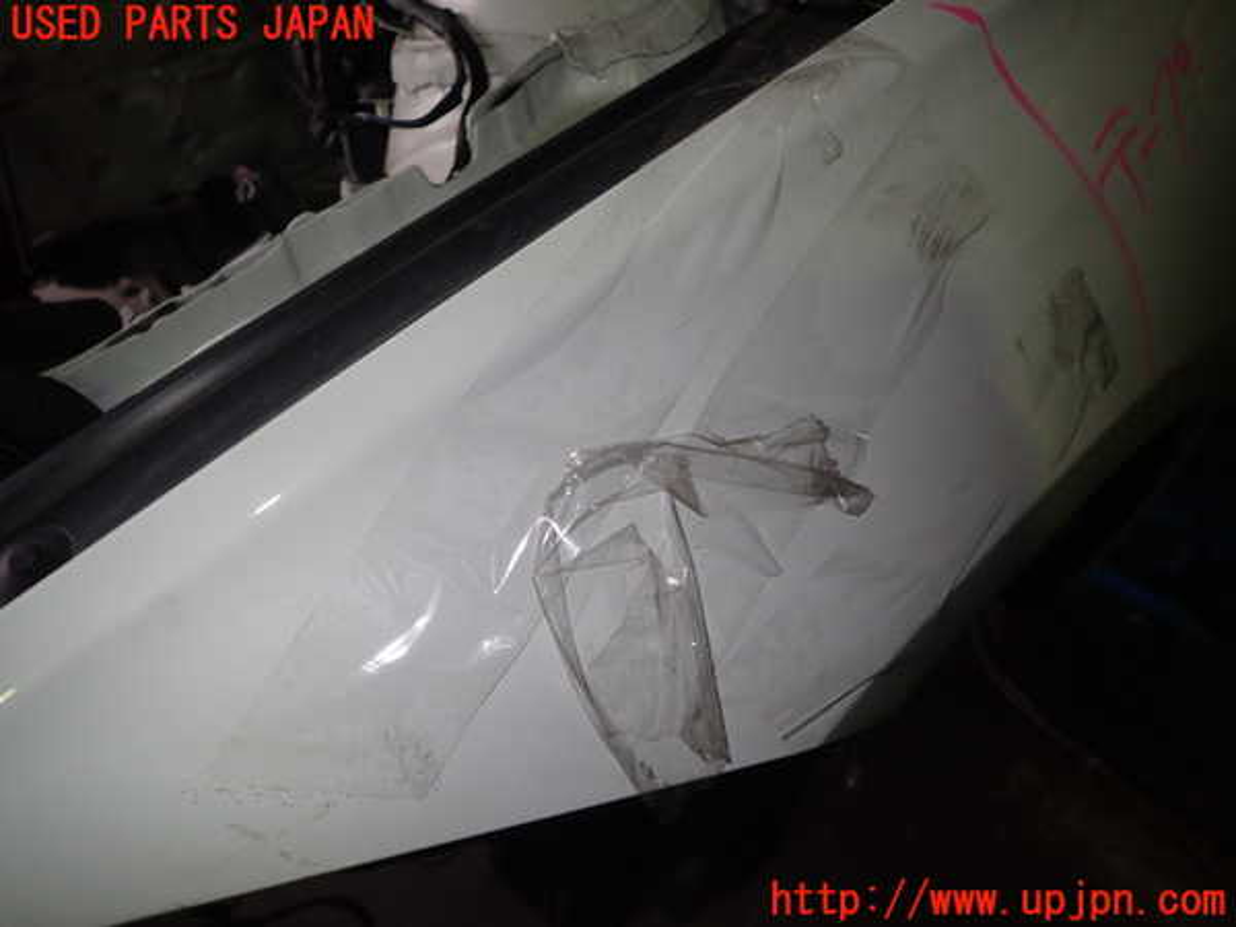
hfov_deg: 69.4
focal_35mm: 25
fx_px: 893
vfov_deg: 54.9
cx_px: 618
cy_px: 464
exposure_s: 1/30
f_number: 5.6
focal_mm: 4.5
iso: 200
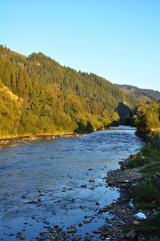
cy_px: 120
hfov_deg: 29.8
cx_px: 80
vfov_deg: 43.7
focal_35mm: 45
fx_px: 301
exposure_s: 1/250
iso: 400
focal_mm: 30
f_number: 8
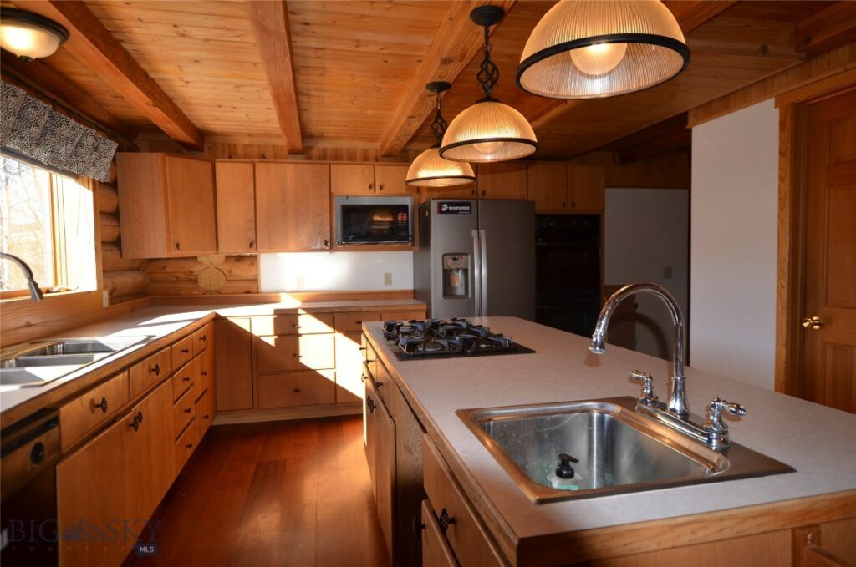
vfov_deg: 59.3
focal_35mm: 21
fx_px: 498
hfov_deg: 81.3
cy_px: 284
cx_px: 428
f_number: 3.5
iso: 160
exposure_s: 1/200
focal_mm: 14
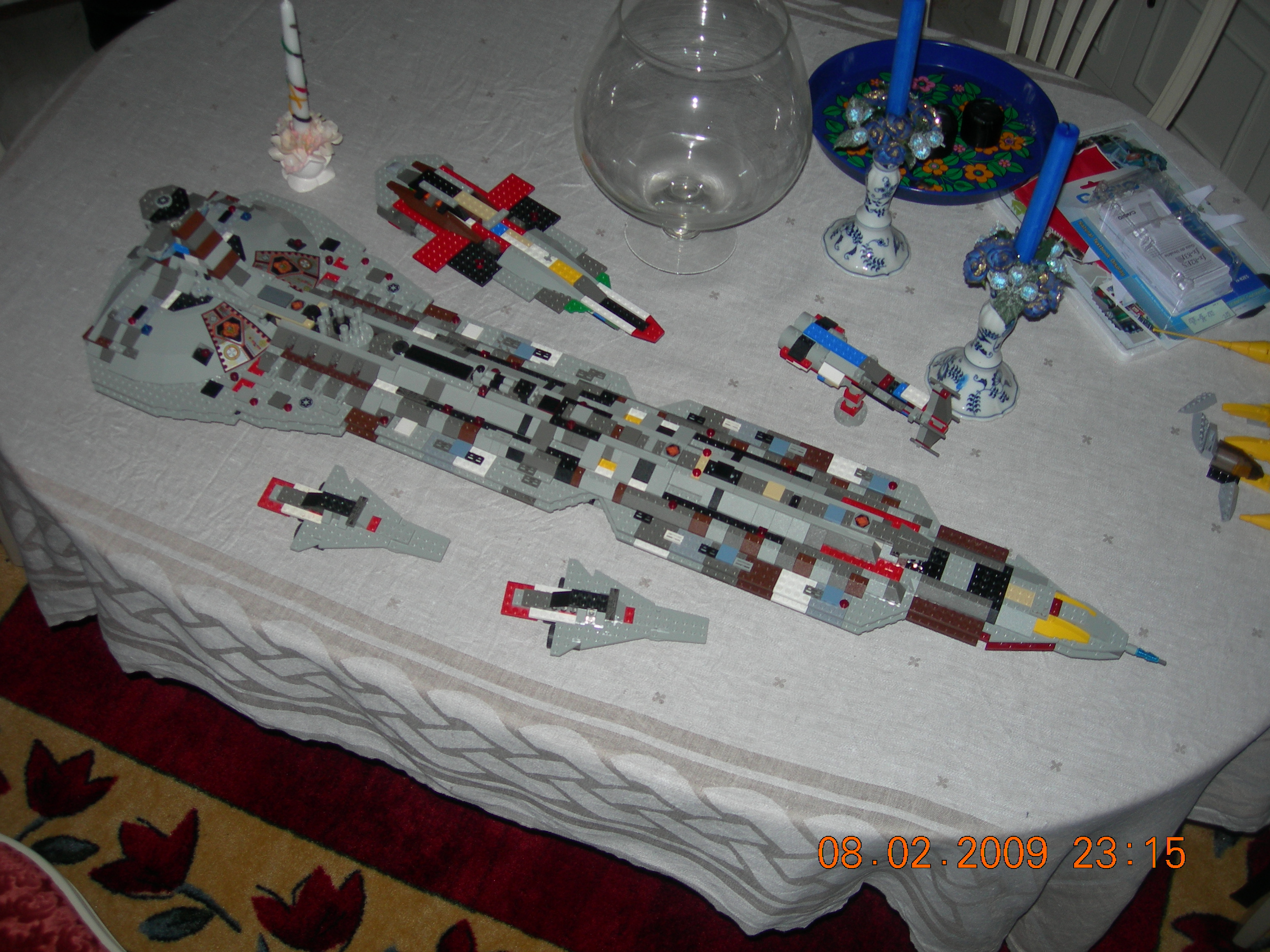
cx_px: 635
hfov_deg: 49.0
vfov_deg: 37.7
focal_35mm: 38
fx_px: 1394
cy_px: 476
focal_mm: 7.8
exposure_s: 1/60.1
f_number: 2.8
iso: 50
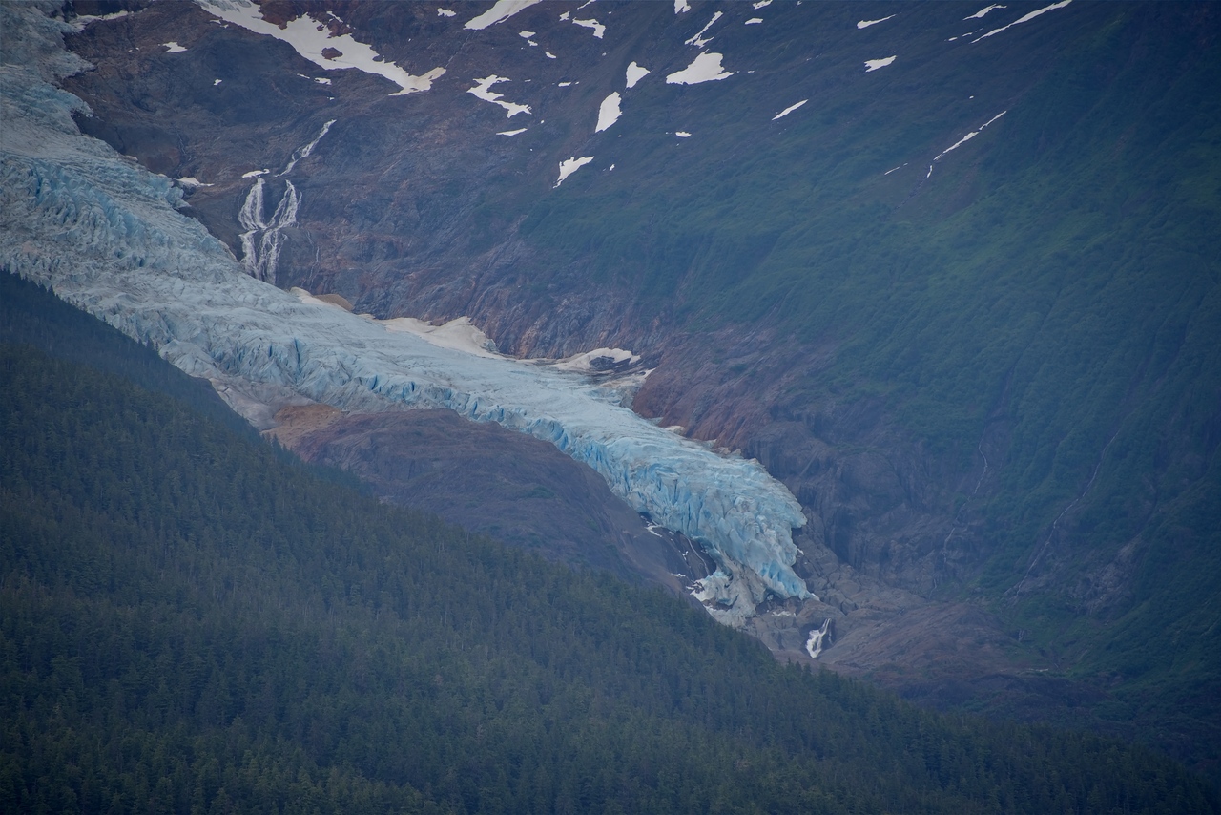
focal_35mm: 300
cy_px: 408
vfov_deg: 4.6
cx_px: 610
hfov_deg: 6.9
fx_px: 10177
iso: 180
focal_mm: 300
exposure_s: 1/640
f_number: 5.6
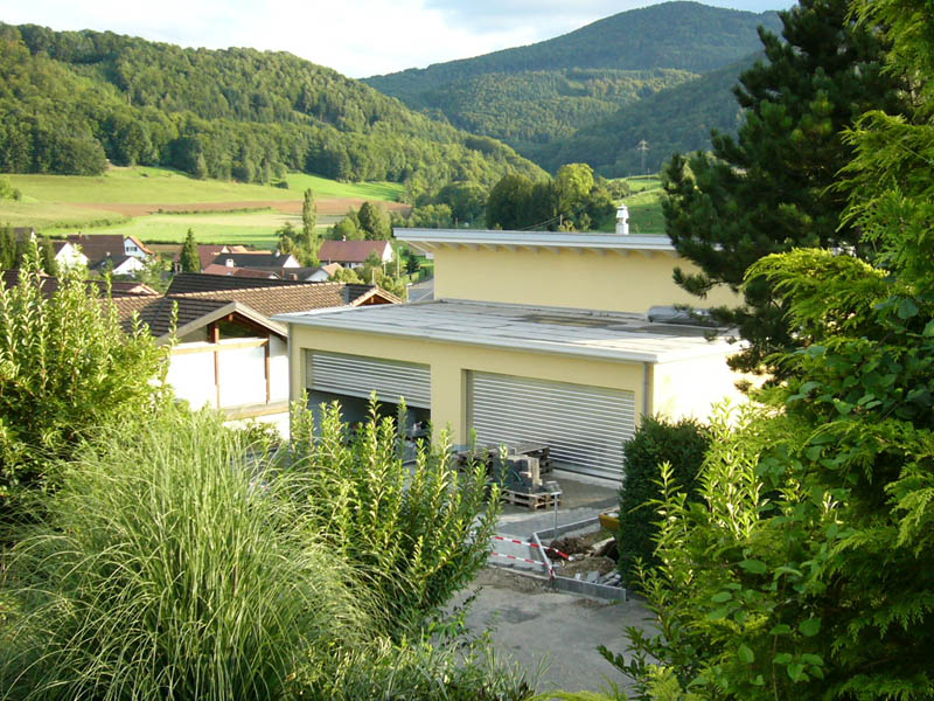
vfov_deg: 31.5
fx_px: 1241
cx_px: 467
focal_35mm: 46
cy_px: 350
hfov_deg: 41.2
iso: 200
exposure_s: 1/320
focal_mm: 7.6
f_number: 3.2
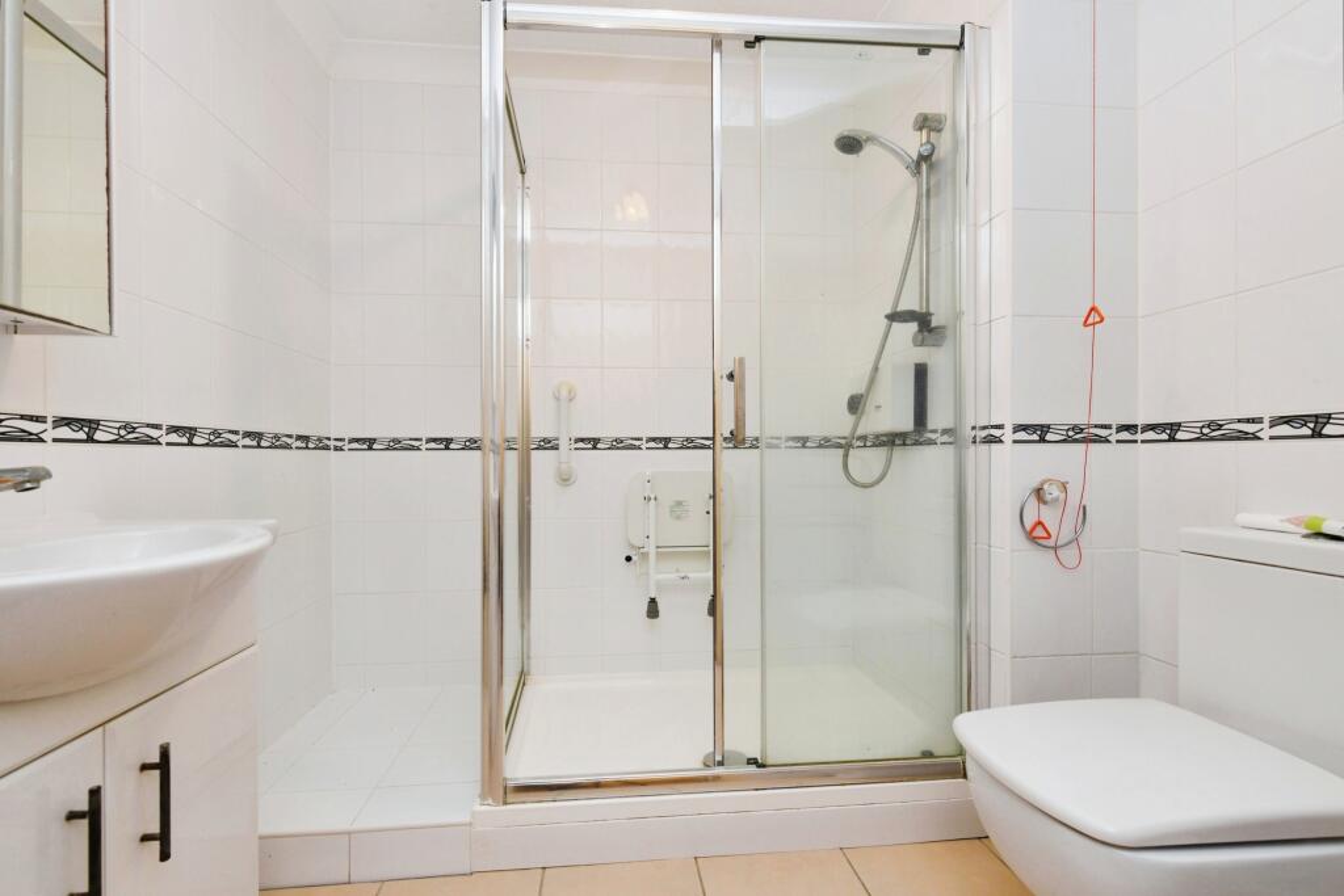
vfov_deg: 81.2
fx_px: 523
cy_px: 448
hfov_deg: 104.2
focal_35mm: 14
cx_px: 672
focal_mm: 14
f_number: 8
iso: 640
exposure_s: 1/60
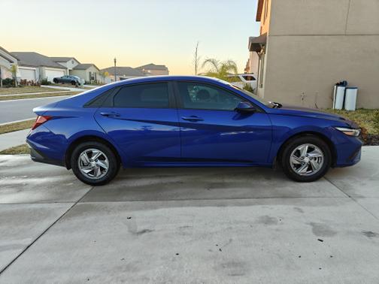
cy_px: 142
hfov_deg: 71.6
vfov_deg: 56.8
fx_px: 263
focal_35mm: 24
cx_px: 190
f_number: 1.8
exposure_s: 1/200
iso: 200
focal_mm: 5.59
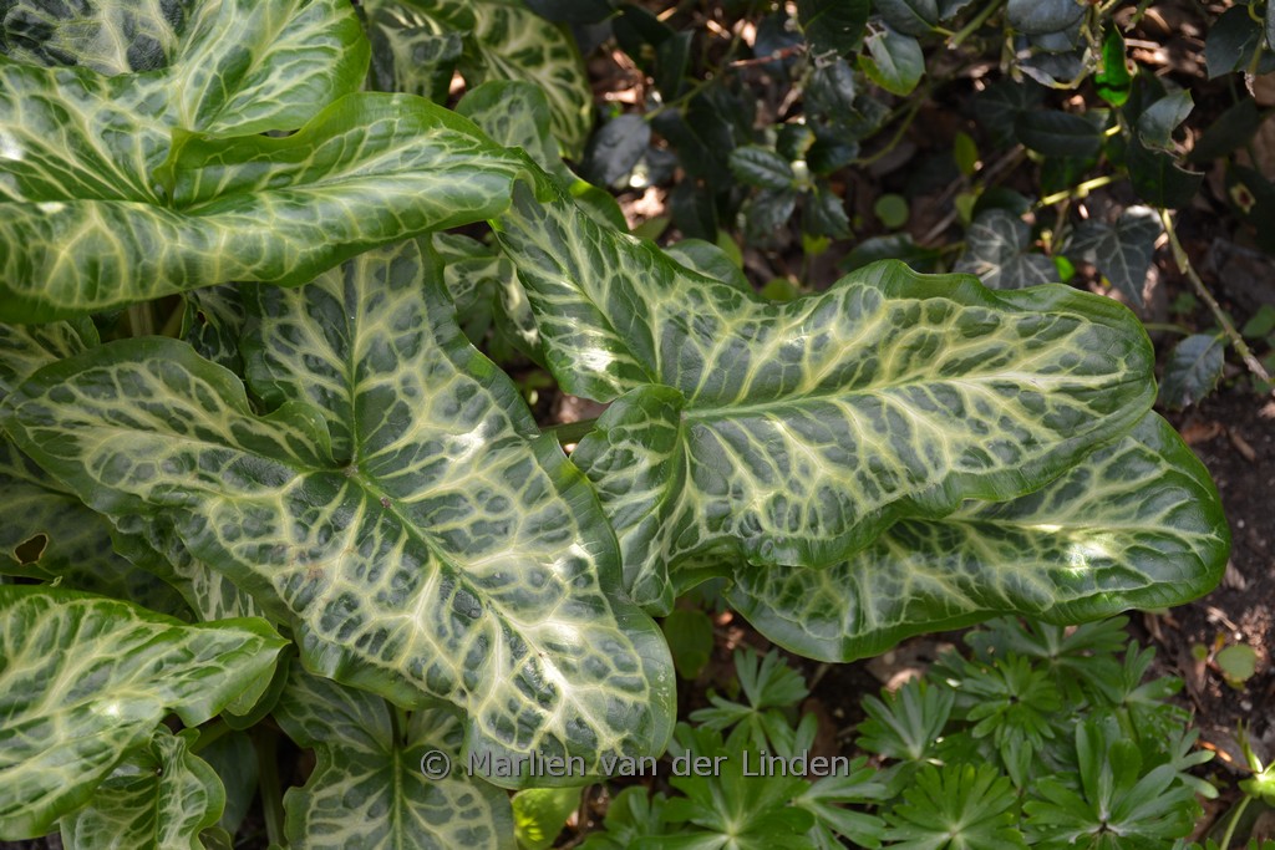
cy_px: 425
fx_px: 2125
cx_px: 638
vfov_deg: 22.6
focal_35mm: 60
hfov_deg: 33.4
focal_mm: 40
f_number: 5.6
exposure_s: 1/125
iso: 250
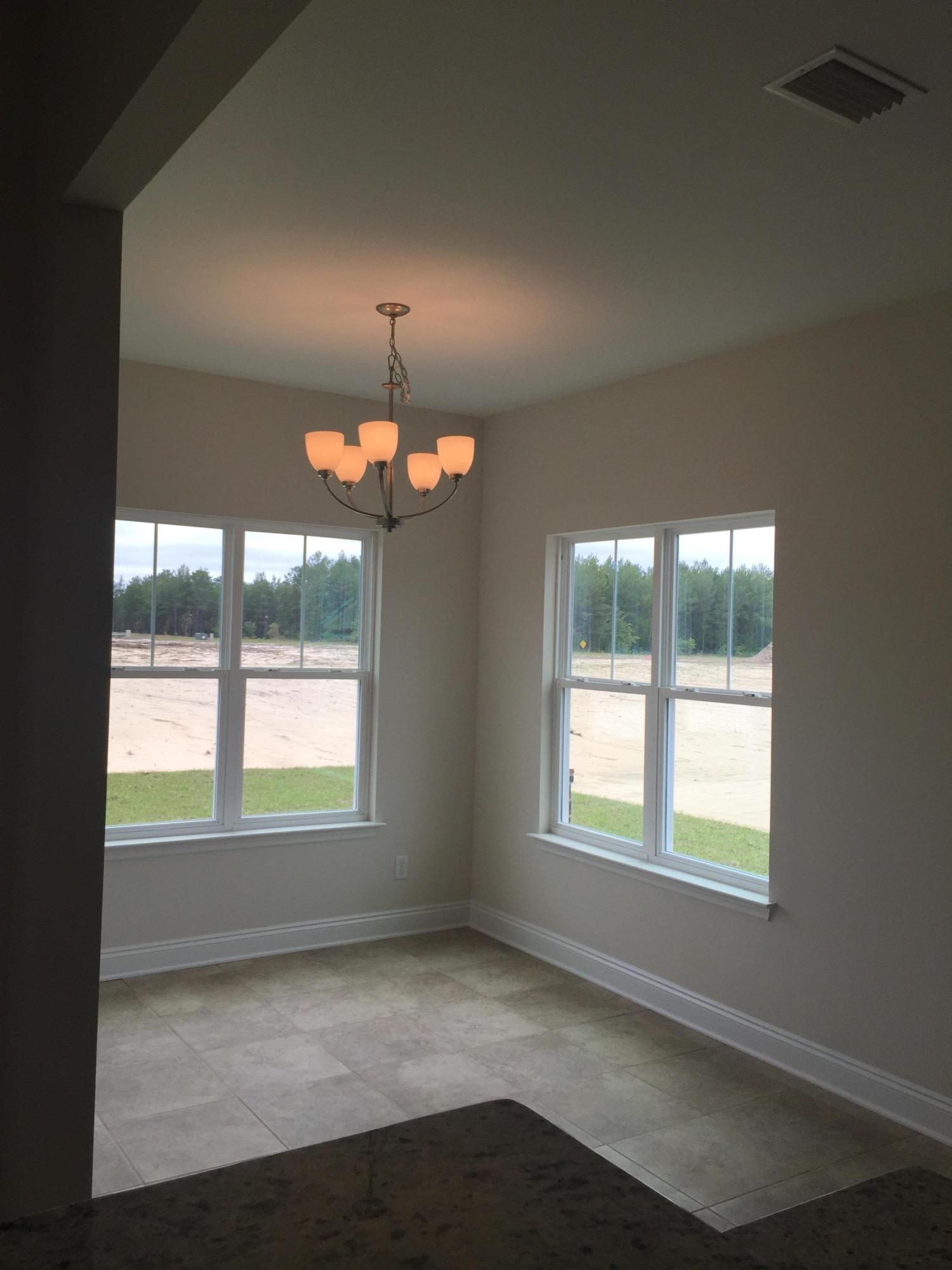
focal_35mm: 29
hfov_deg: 48.2
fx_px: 1063
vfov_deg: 61.7
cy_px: 635
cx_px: 476
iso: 32
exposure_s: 1/444
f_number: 2.2
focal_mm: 4.15
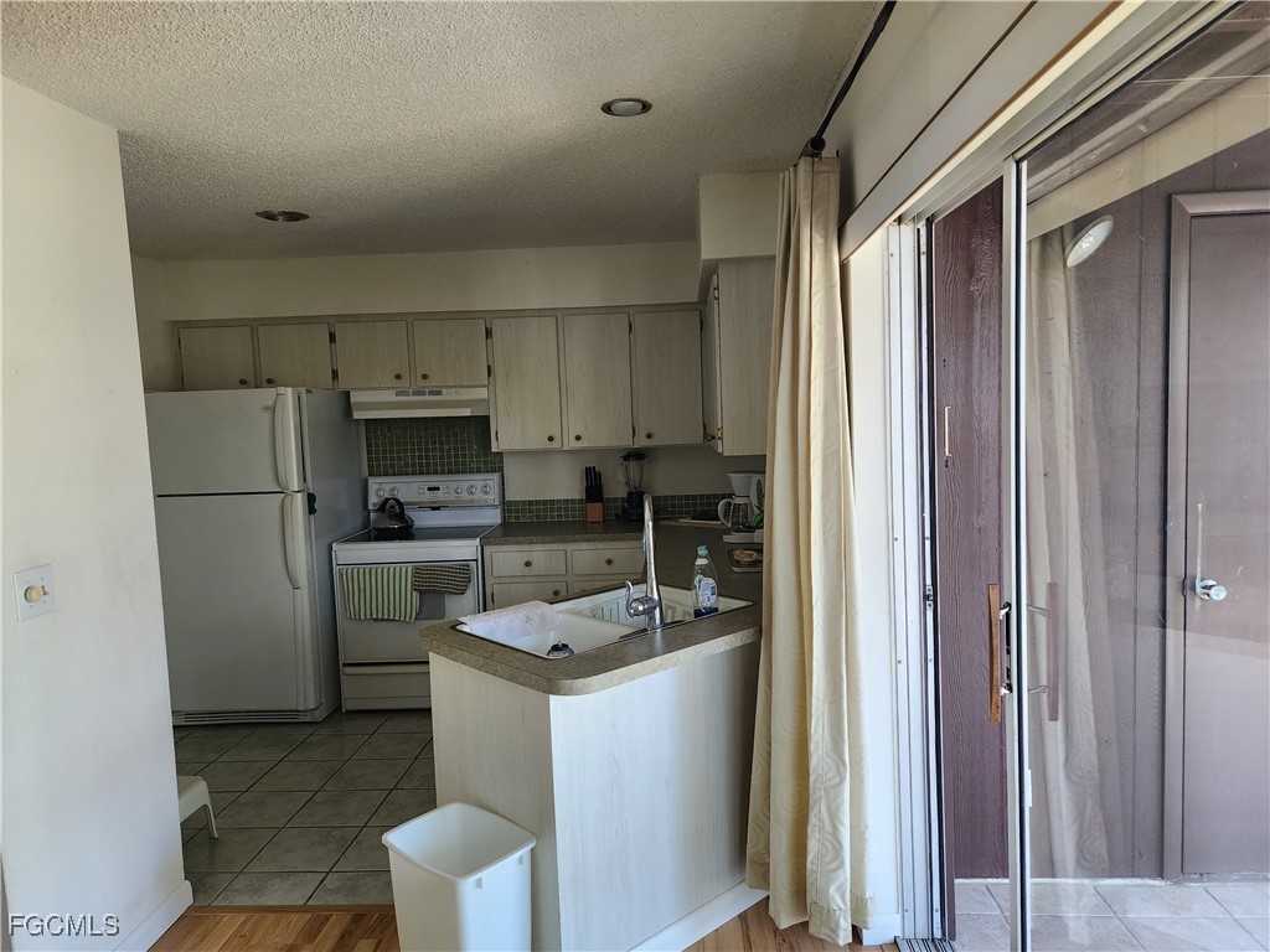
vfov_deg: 58.9
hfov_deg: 73.9
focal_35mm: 23
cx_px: 635
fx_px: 844
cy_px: 476
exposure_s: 1/120
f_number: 1.8
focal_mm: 6.4
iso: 250
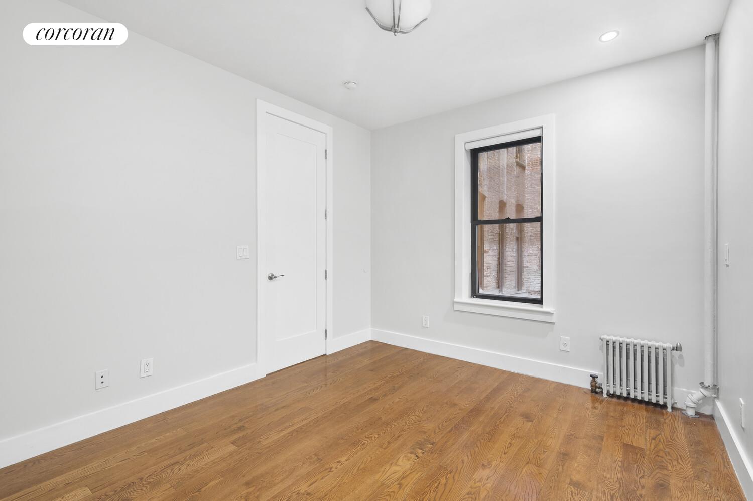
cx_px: 376
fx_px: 334
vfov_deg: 73.7
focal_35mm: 16
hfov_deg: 96.8
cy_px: 250
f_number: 10
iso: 400
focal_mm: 16
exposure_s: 1.6
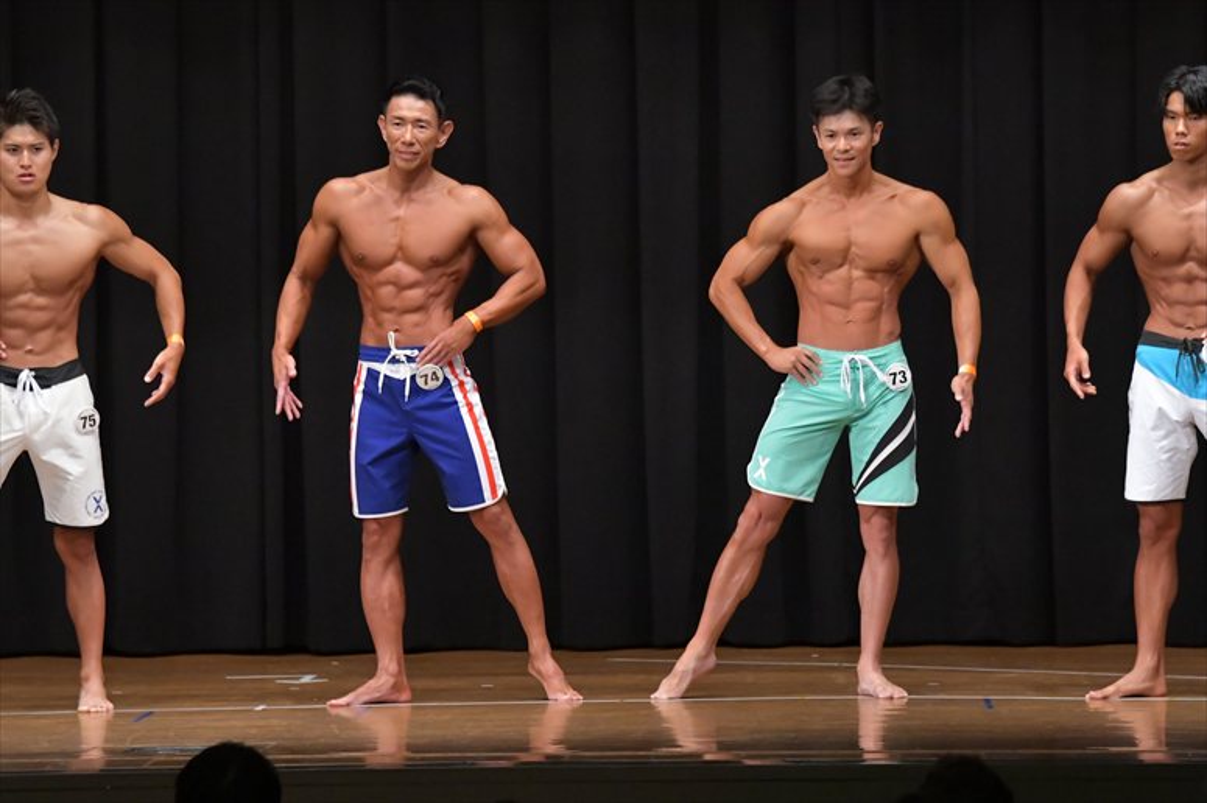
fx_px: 7272
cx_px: 604
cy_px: 402
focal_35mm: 217
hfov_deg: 9.5
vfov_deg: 6.3
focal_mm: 145
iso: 6400
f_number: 5.6
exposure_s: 1/400
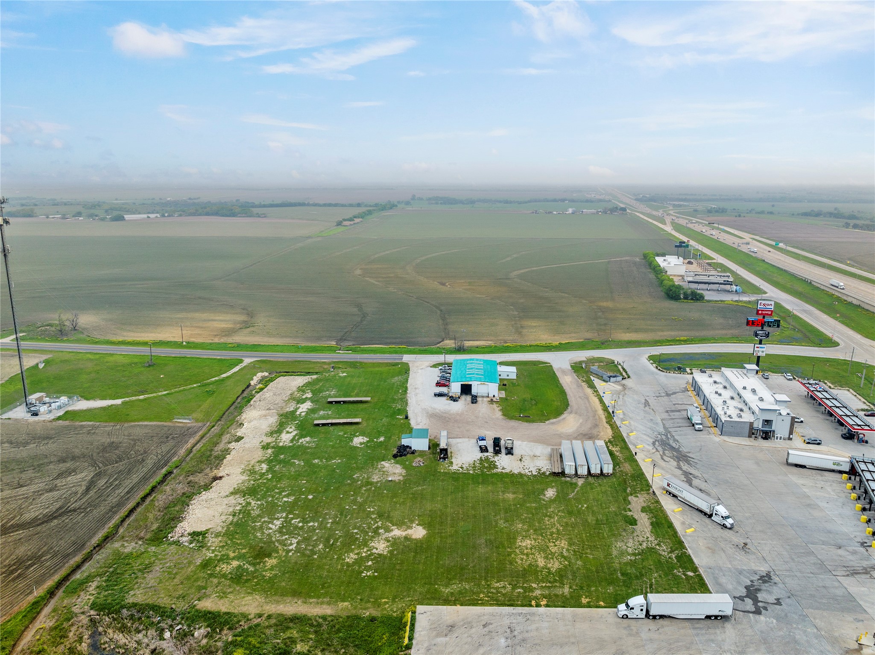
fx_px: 606
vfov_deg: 56.8
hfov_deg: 71.6
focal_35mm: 24
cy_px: 328
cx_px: 438
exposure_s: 1/640
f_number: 2.8
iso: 100
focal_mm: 12.29
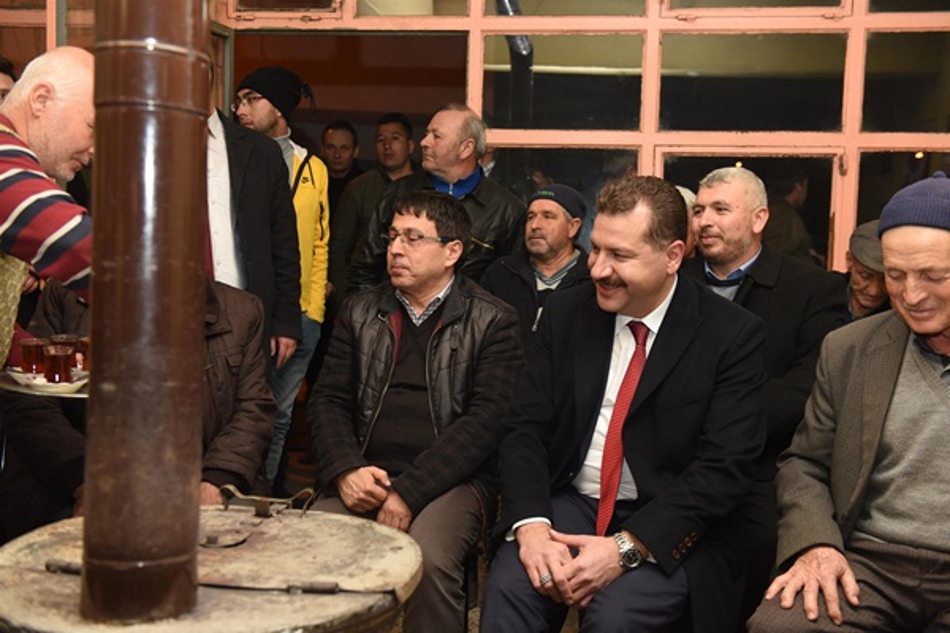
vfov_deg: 35.1
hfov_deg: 50.7
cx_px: 475
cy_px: 316
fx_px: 1003
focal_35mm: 38
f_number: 3.2
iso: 2000
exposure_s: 1/200
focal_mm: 38
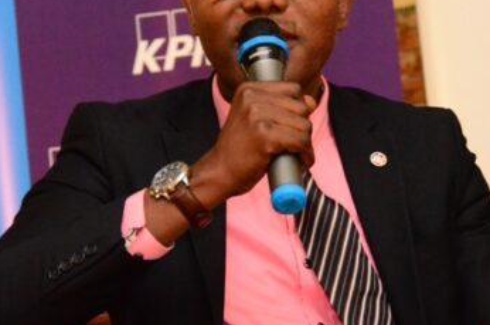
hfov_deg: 8.9
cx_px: 200
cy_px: 137
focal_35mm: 233
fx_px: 3164
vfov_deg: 5.9
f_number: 5.6
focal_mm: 70
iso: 6400
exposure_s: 1/160
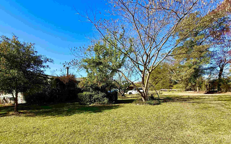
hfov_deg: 94.3
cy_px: 89
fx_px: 107
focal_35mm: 17
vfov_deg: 67.0
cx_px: 111
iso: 50
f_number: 2.2
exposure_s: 1/970
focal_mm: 2.22
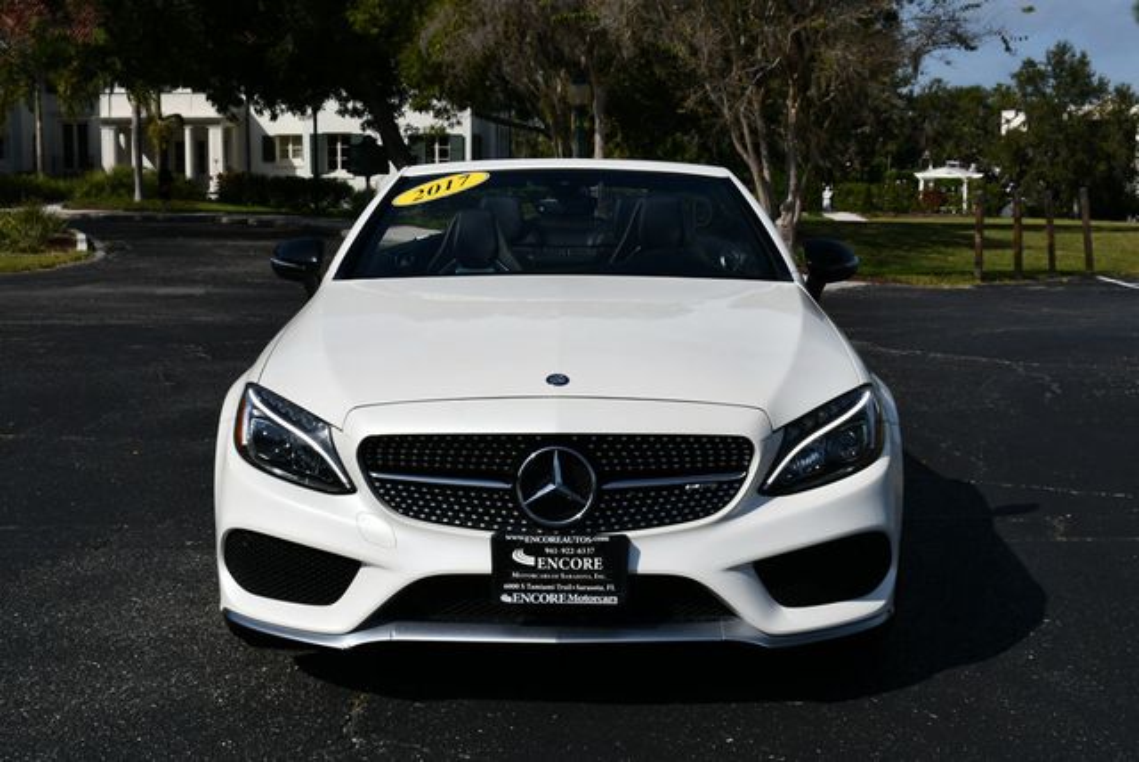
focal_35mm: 50
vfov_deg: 27.0
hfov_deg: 39.6
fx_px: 1583
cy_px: 381
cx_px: 570
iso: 100
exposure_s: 1/500
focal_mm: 25
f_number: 11
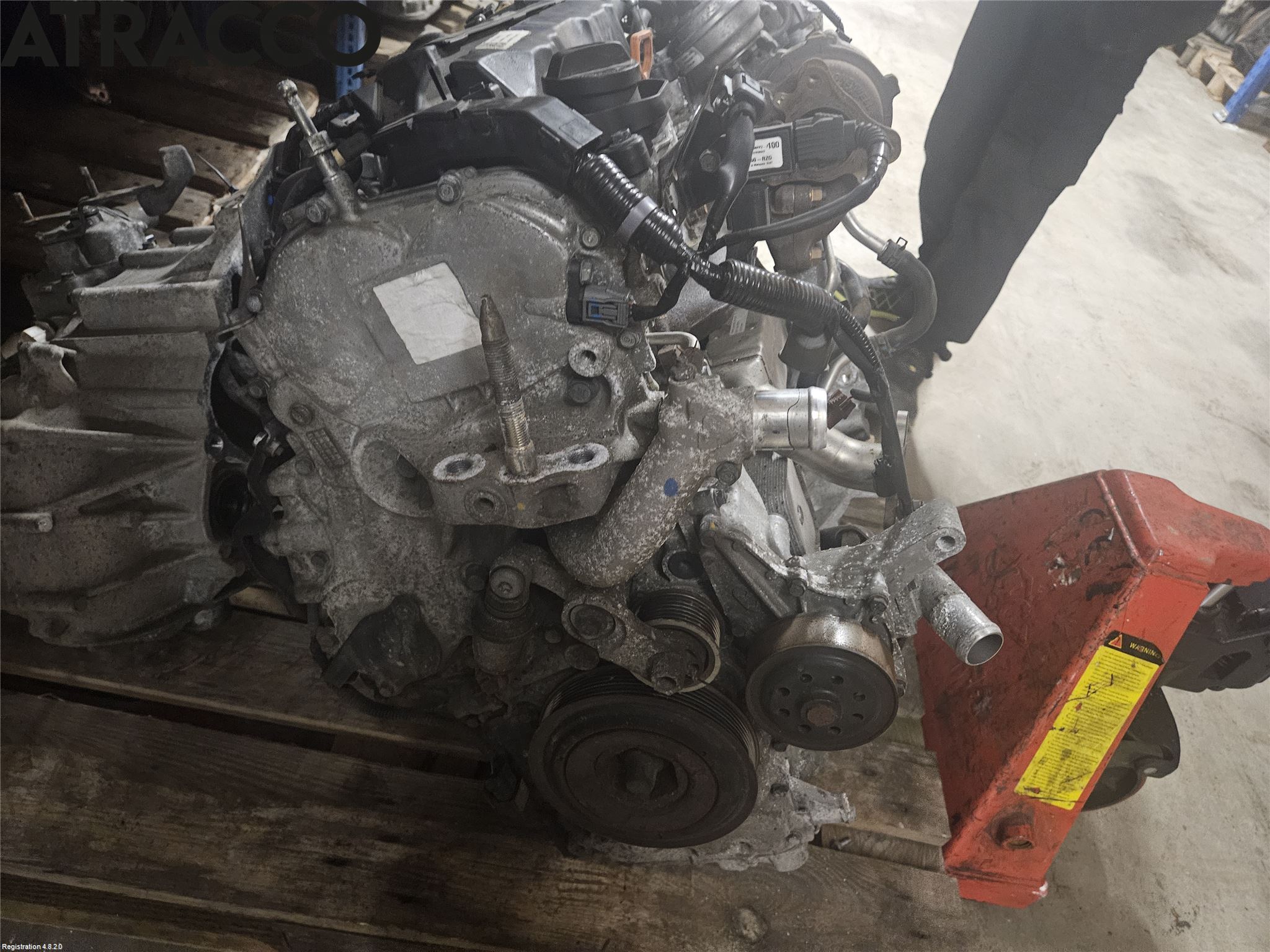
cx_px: 635
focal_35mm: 23
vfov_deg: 58.9
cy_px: 476
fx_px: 844
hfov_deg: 73.9
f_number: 1.8
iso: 1250
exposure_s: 1/25
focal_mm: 5.4
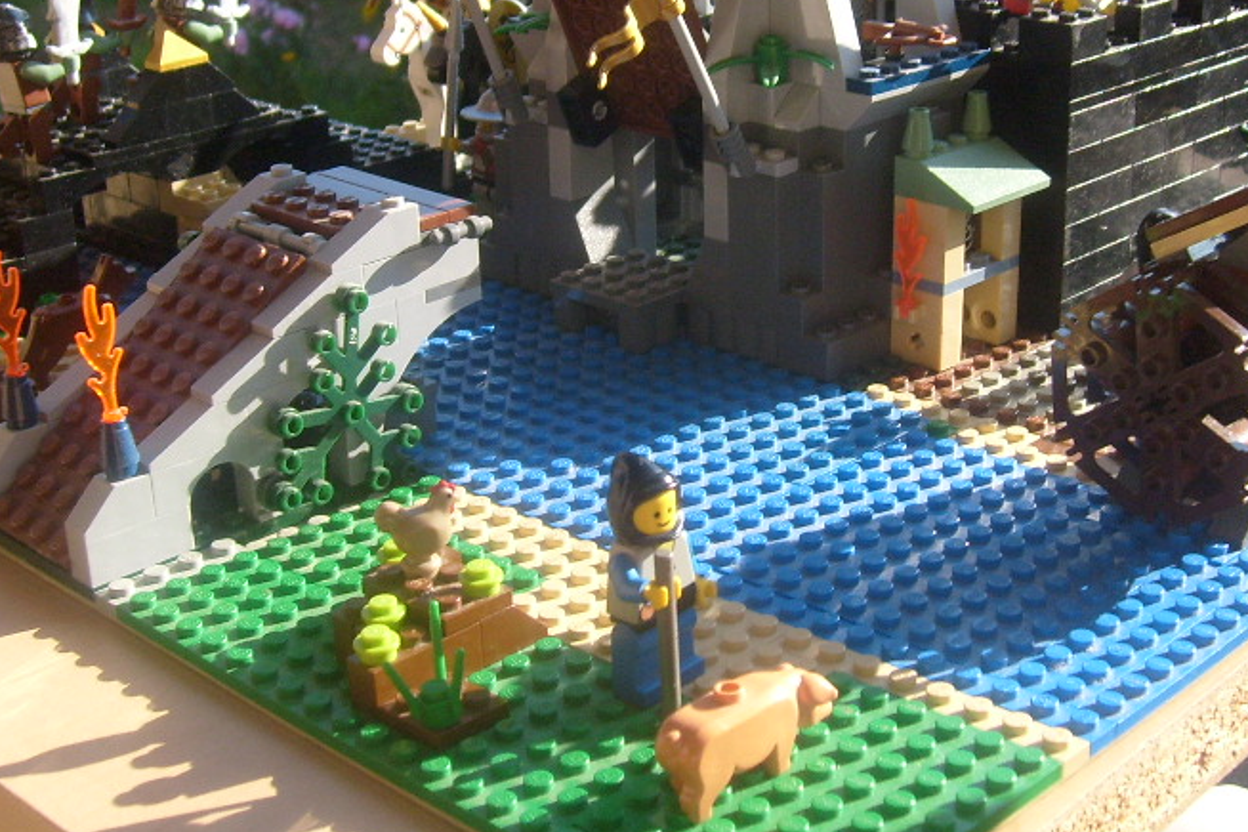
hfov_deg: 35.0
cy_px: 292
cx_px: 685
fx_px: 1976
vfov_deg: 23.7
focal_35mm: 57
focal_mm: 5.8
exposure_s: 1/90
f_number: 7.1
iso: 80
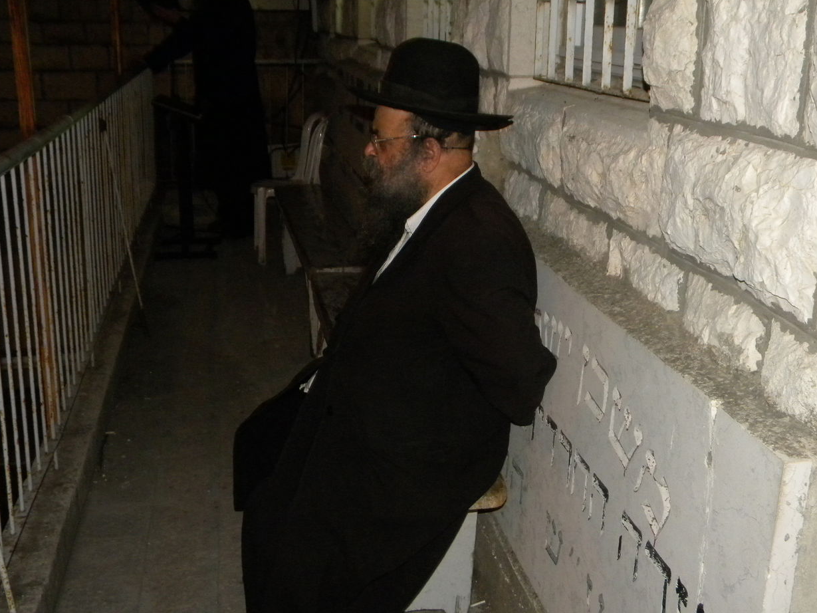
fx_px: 968
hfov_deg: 45.7
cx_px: 456
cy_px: 334
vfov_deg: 35.1
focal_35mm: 41
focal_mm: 6.4
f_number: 3.7
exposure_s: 1/30
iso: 400
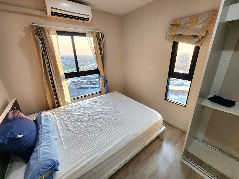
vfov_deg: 89.9
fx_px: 90
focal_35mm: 13
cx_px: 120
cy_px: 90
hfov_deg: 106.2
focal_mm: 2.2
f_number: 2.2
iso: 100
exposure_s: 1/50
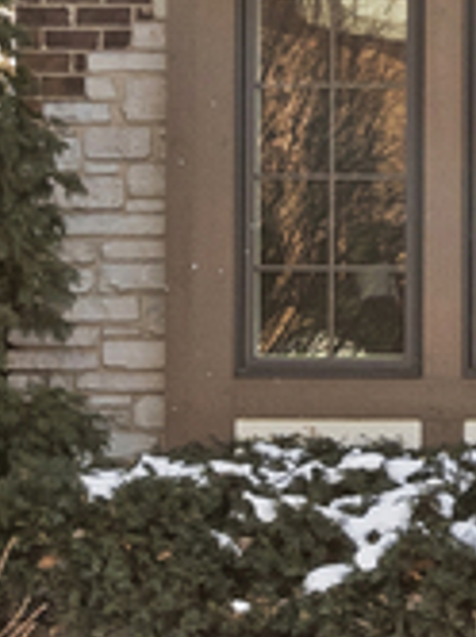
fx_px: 5698
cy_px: -637
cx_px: 1797
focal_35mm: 310
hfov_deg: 4.5
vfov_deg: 6.2
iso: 400
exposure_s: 1/60
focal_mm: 33
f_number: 10
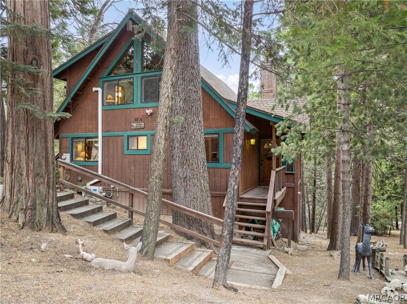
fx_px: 282
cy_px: 152
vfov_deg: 56.7
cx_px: 204
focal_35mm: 24
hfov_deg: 71.6
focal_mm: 12.3
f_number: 2.8
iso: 320
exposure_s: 1/15
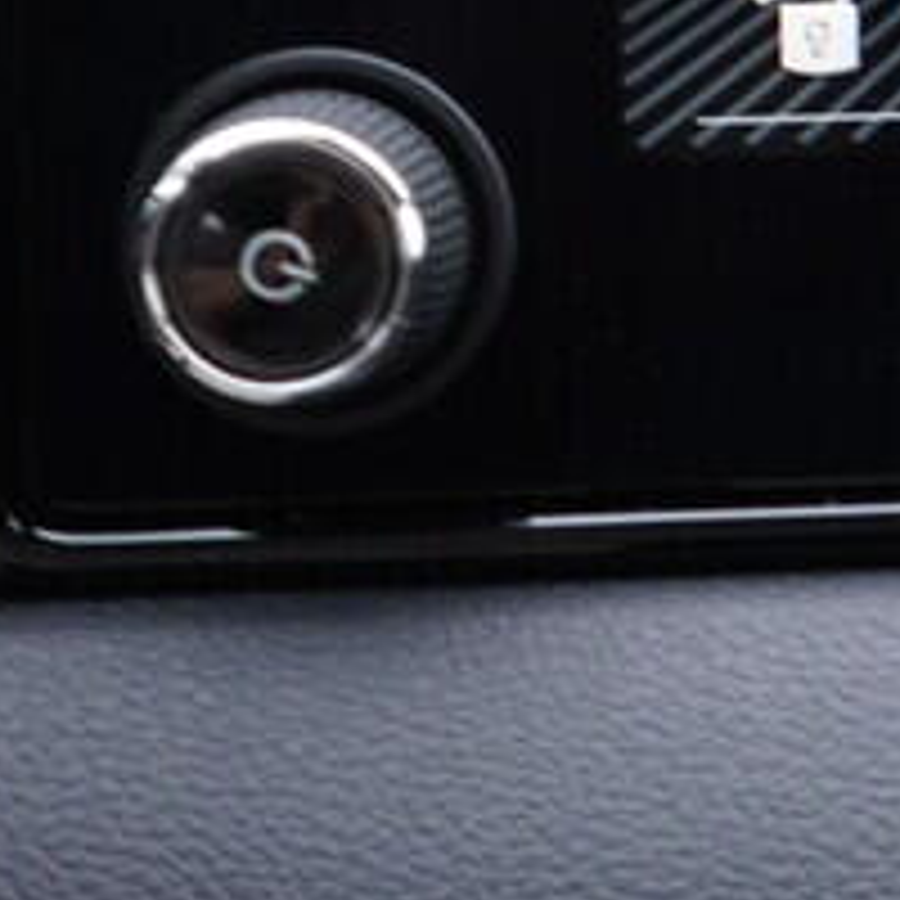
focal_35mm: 157
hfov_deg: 10.3
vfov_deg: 10.8
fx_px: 4618
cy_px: -349
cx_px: 1742
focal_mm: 24
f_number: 2.8
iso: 250
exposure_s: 1/40
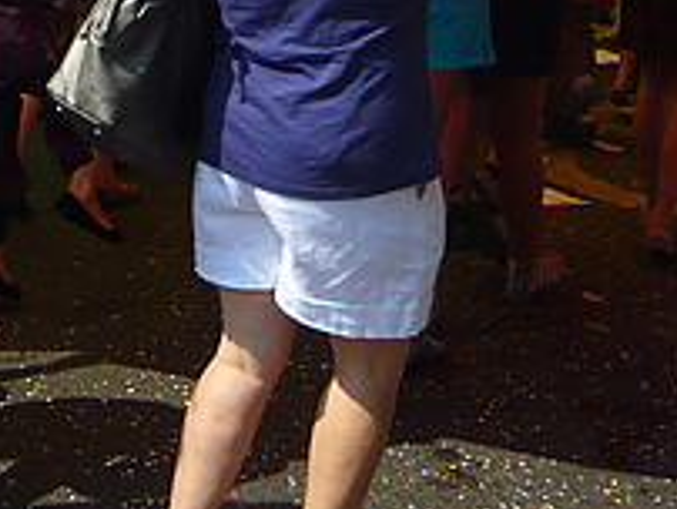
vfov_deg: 14.8
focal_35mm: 95
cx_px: 87
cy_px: -188
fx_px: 1860
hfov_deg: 20.3
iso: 100
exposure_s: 1/160
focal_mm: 5.2
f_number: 9
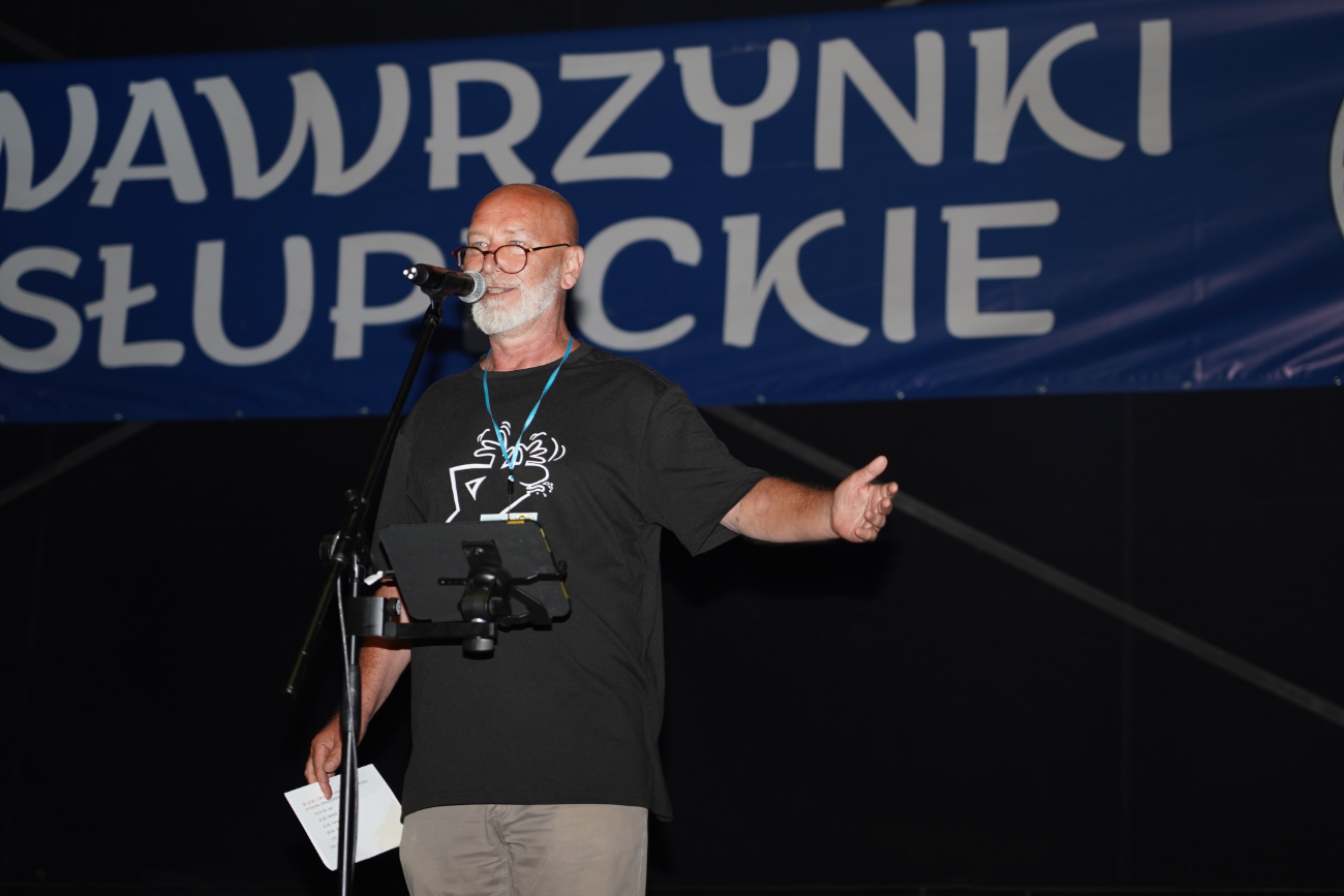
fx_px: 3920
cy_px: 448
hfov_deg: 19.5
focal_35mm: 105
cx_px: 672
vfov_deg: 13.0
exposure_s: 1/100
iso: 250
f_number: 4
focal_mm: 105
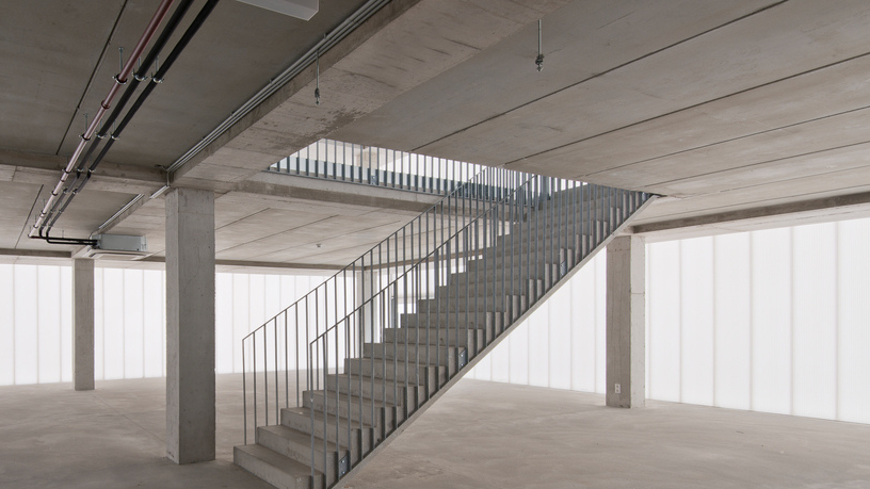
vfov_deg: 48.6
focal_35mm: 23
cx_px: 292
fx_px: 531
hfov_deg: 76.3
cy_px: 330
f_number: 13
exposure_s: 1/5
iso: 100
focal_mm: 16
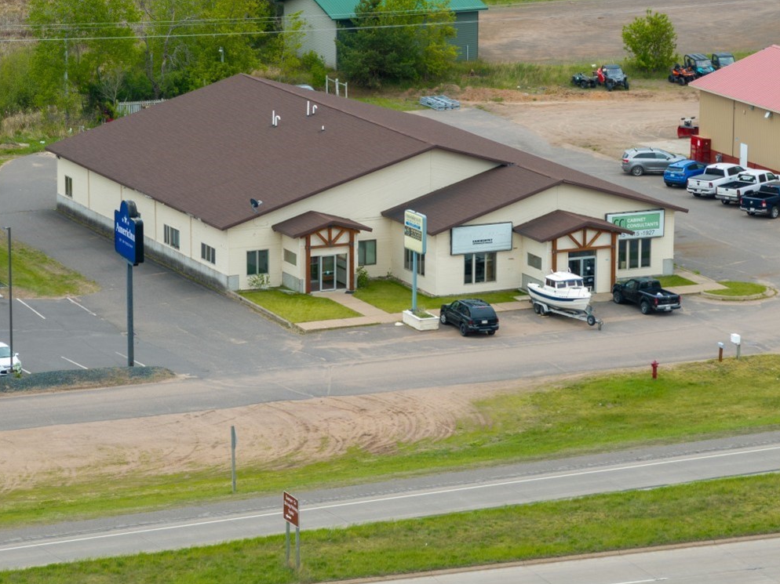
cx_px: 384
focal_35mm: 171
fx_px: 3852
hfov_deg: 11.6
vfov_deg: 8.7
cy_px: 286
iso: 100
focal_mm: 30.71
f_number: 3.4
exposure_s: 1/240
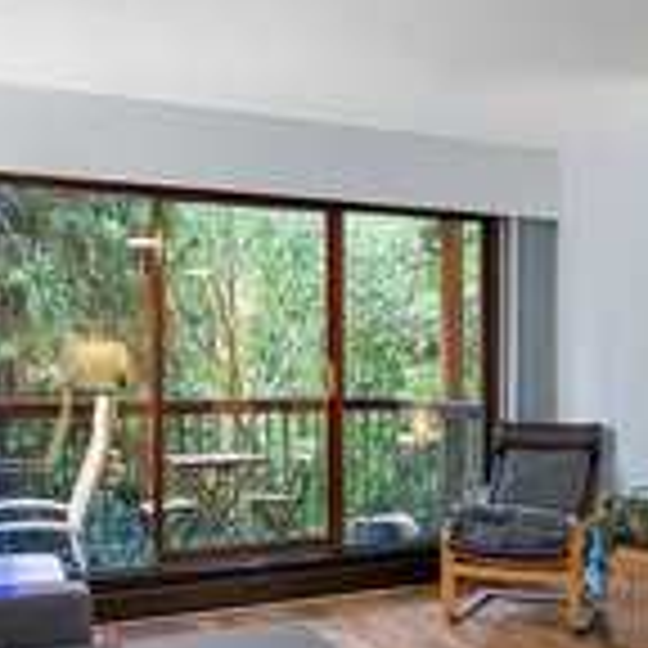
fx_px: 868
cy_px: 387
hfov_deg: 40.2
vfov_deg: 40.8
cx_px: 457
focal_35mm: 41
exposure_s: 1/1.25
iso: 400
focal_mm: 16
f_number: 7.1
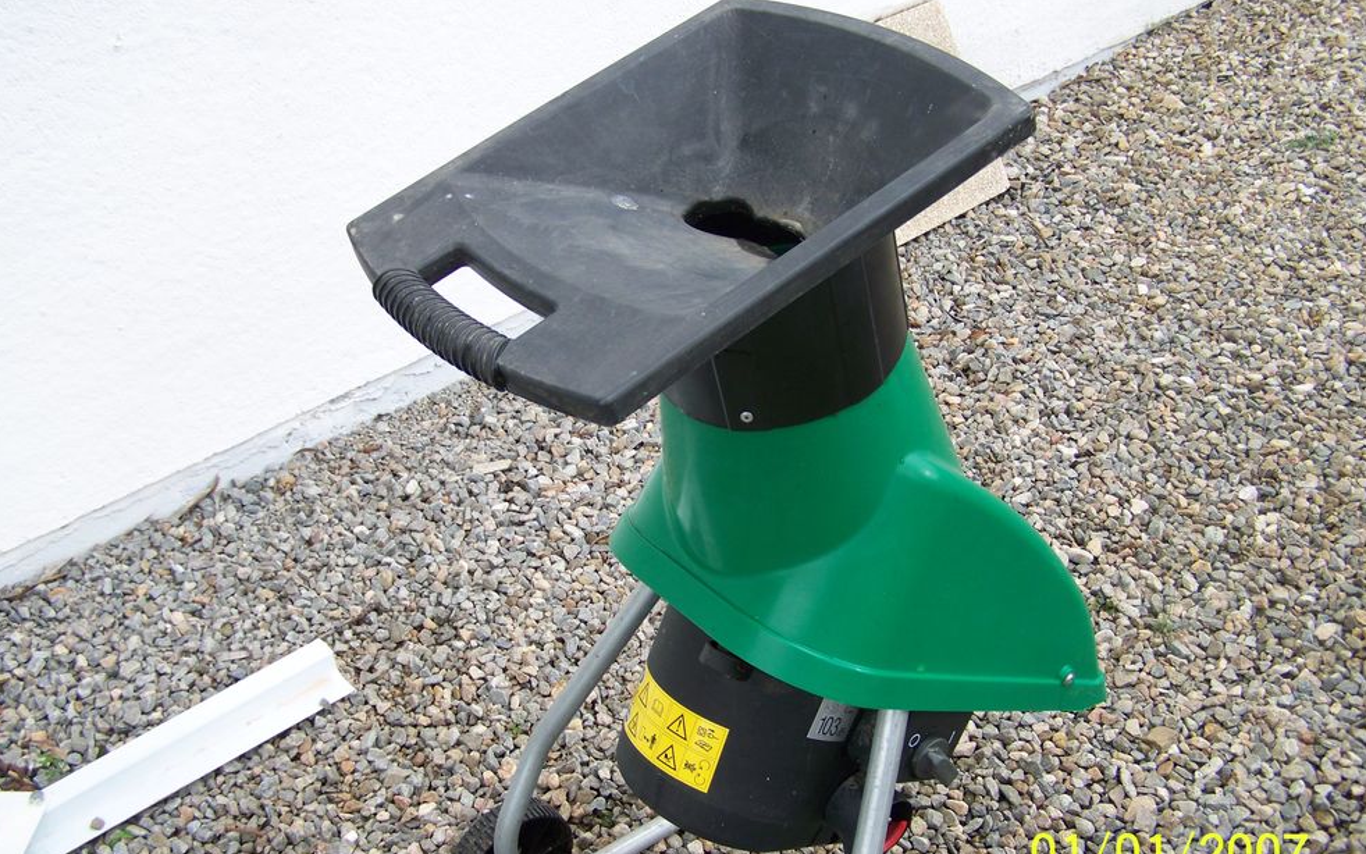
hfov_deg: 48.2
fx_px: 1527
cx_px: 689
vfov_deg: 31.2
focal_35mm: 41
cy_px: 469
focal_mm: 6.3
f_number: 2.8
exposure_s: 1/125
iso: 64
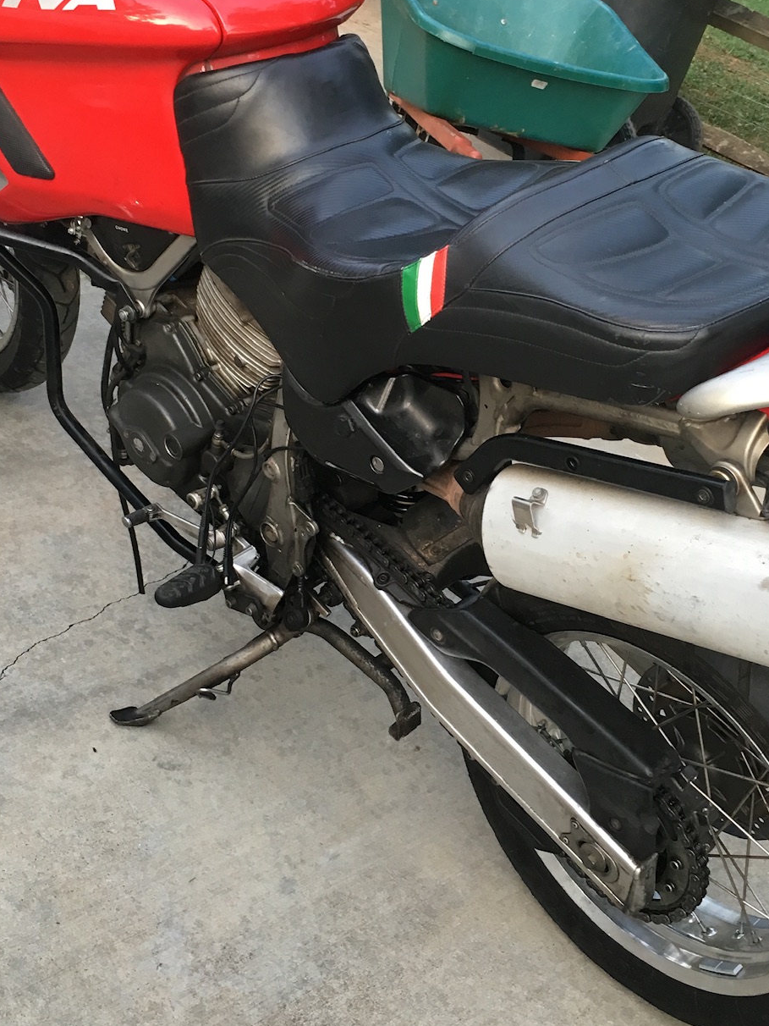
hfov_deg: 29.7
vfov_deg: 38.8
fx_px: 1451
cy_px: 414
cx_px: 415
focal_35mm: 49
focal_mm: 4.15
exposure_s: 1/30
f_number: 2.2
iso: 32
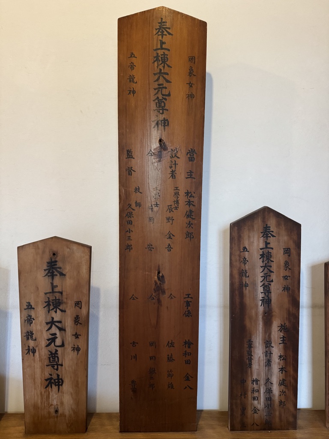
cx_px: 164
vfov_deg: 71.6
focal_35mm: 24
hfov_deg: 56.8
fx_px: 304
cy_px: 220
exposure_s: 1/60
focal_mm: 6.76
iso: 400
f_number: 1.78
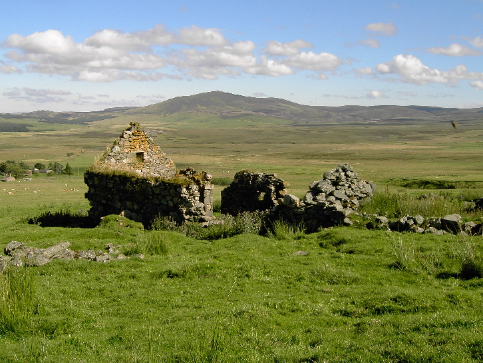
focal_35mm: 37
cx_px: 233
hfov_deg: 50.1
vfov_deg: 38.7
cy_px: 174
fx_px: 516
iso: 100
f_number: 6.7
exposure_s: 1/400
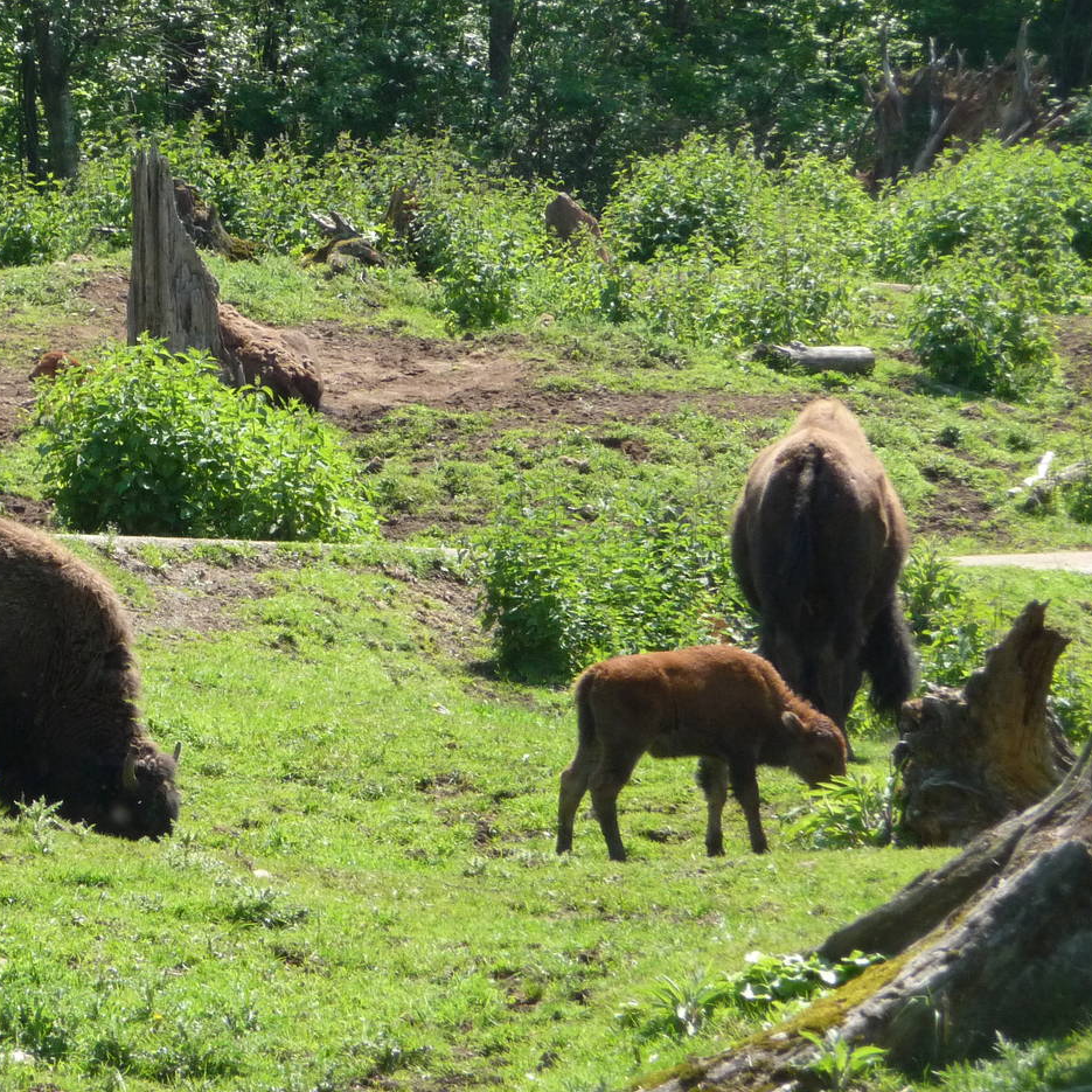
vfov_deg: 4.9
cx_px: 230
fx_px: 12849
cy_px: 485
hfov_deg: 4.9
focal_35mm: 360
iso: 250
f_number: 4.9
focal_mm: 40.9
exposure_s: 1/500
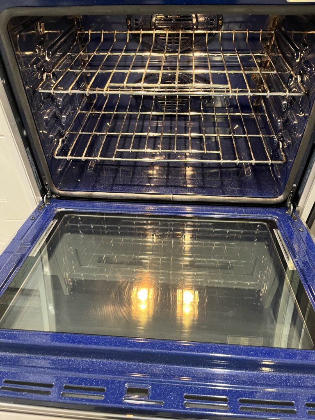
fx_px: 315
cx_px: 158
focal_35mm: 26
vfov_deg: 67.3
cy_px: 210
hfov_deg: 53.1
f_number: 1.6
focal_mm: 5.1
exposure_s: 1/40
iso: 400
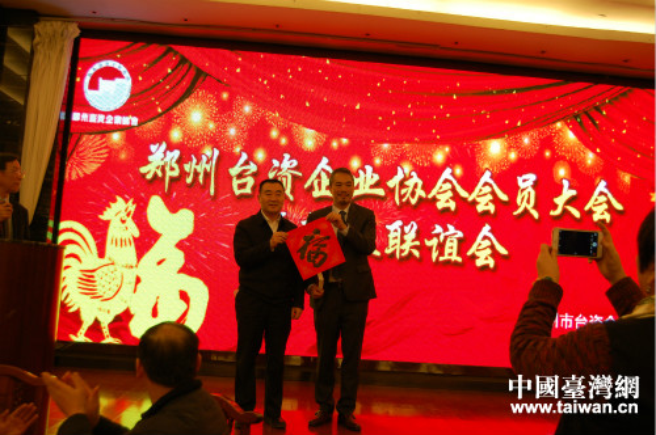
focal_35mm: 36
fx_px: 655
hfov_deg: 53.2
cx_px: 328
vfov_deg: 36.8
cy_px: 218
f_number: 4
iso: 400
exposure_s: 1/30
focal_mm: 24
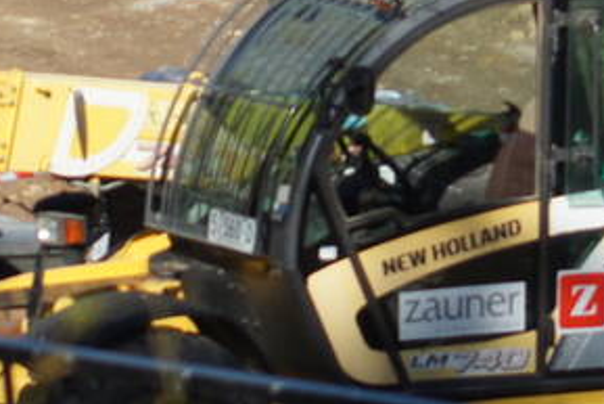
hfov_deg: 2.9
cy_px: -288
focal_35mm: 705
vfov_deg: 2.0
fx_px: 11830
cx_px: 435
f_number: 8
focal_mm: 85
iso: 200
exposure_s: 1/500
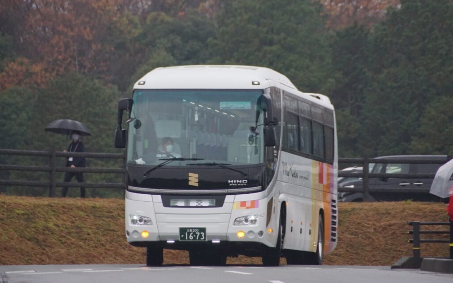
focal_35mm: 384
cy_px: 140
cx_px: 226
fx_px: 4740
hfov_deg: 5.5
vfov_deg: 3.4
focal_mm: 250
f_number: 6.3
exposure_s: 1/400
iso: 1250
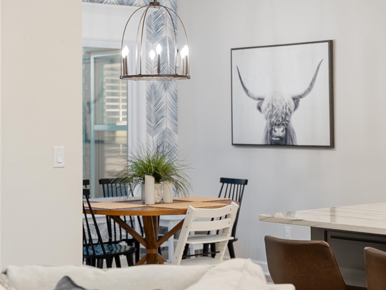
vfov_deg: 17.4
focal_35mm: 85
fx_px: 948
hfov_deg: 23.0
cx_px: 190
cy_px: 153
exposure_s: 1/4
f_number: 2.8
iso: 100
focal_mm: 70
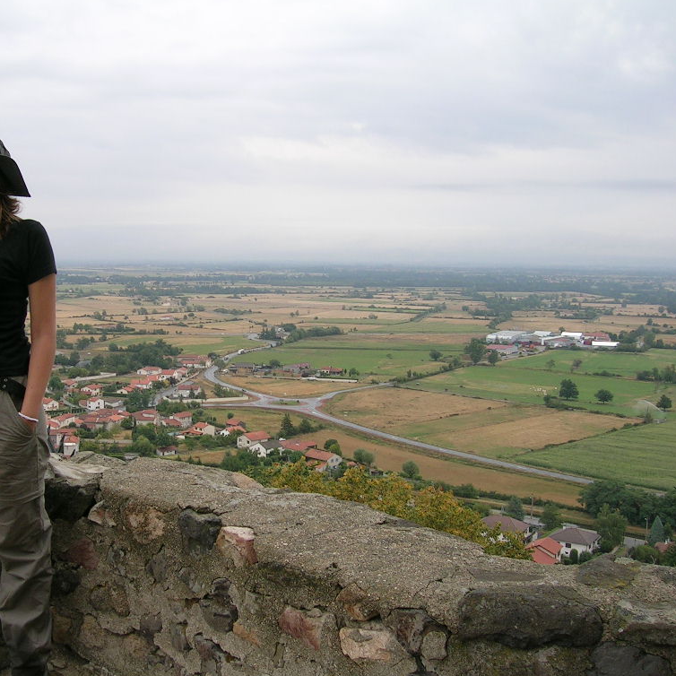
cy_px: 333
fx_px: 928
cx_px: 257
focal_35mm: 42
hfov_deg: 39.8
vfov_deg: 40.0
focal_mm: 5.4
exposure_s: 1/236
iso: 50
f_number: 4.8
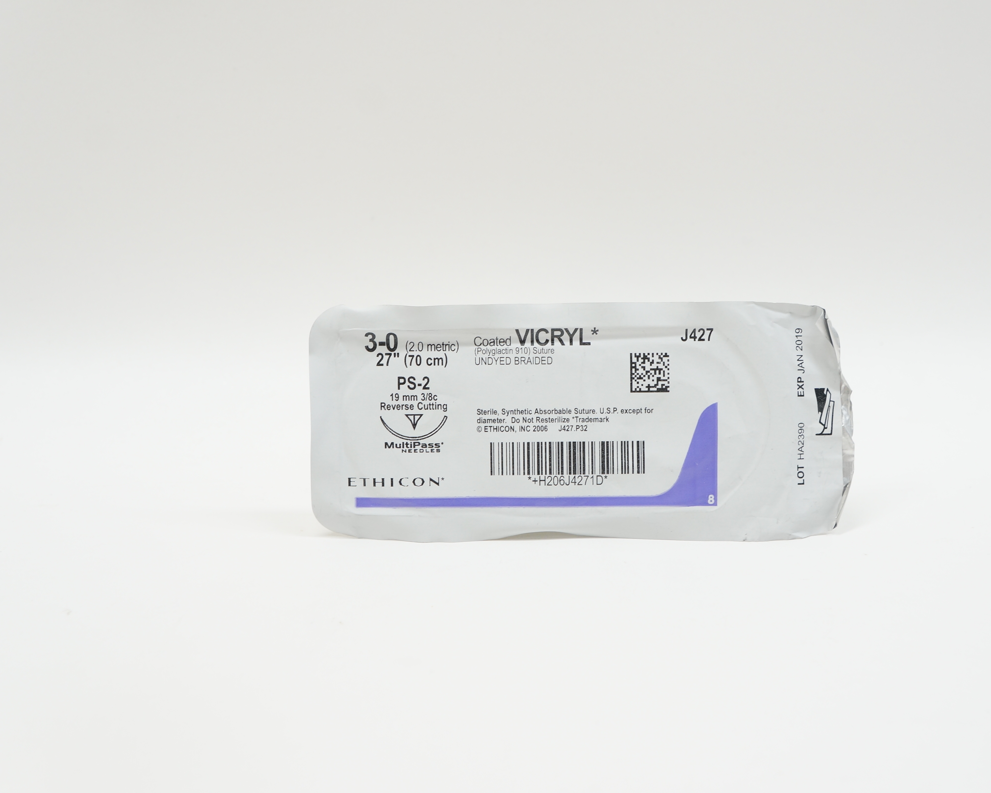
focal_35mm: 50
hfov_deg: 37.5
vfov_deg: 30.5
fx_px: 1454
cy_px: 396
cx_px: 583
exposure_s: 1/50
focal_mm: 29
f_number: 6.3
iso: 400
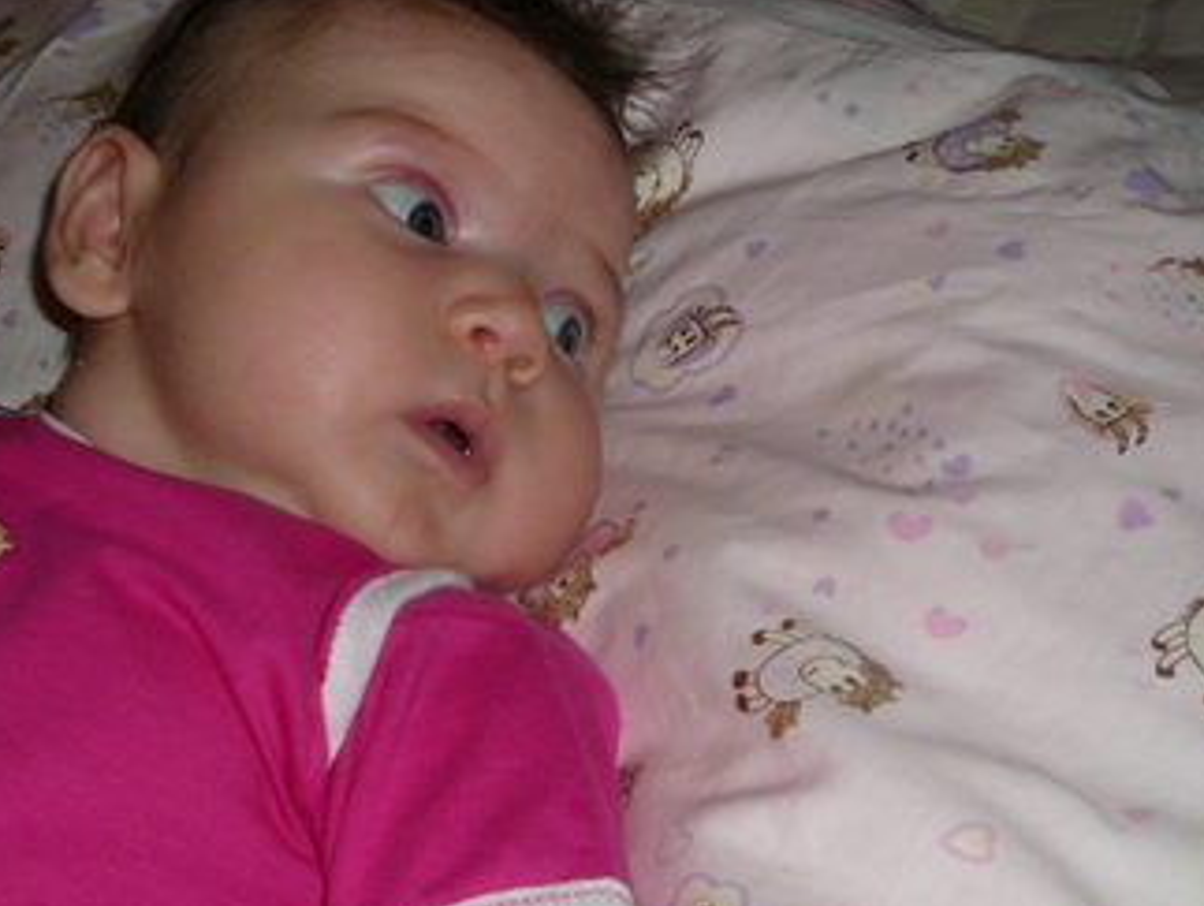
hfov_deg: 47.0
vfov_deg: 36.7
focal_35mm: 39
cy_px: 548
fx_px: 1358
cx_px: 399
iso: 100
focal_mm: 4.6
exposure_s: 1/30
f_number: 2.8
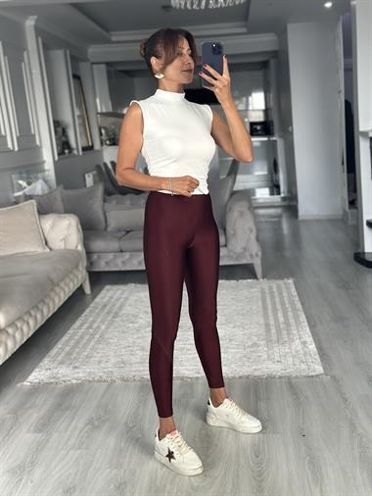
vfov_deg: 39.6
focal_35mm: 48
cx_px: 186
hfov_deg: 30.3
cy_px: 248
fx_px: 687
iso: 160
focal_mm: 6.86
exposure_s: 1/60
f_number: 1.78
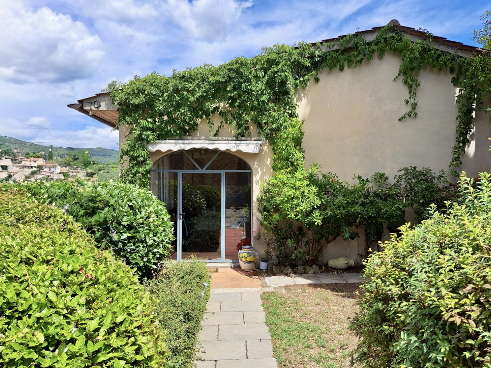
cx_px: 246
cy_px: 184
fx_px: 340
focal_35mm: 24
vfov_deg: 56.8
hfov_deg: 71.6
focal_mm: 5.23
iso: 50
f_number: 1.8
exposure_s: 1/1383
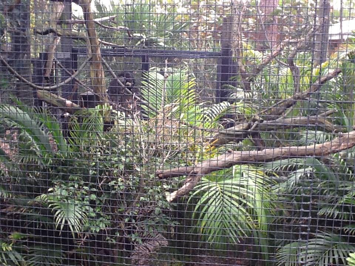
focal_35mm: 32
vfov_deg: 44.2
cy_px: 133
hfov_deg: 56.8
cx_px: 178
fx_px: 328
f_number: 2.4
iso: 80
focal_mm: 2.03
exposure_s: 1/120
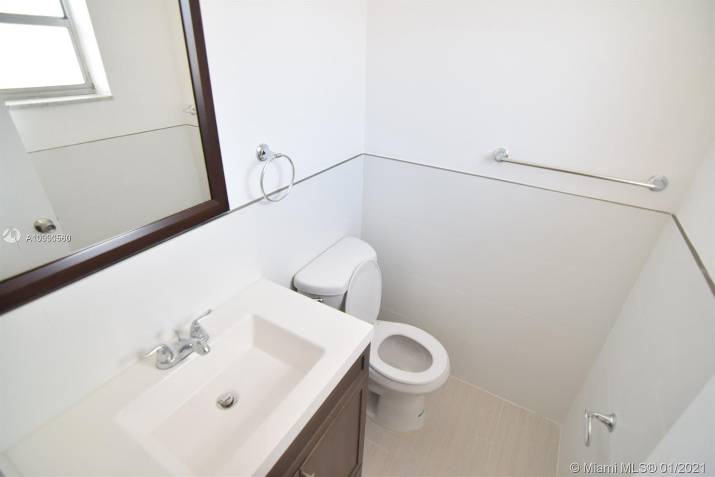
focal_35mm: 16
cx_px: 358
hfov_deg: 95.0
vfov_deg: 72.0
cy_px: 238
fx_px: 328
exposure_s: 1/250
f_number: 2.8
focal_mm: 11
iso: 1000
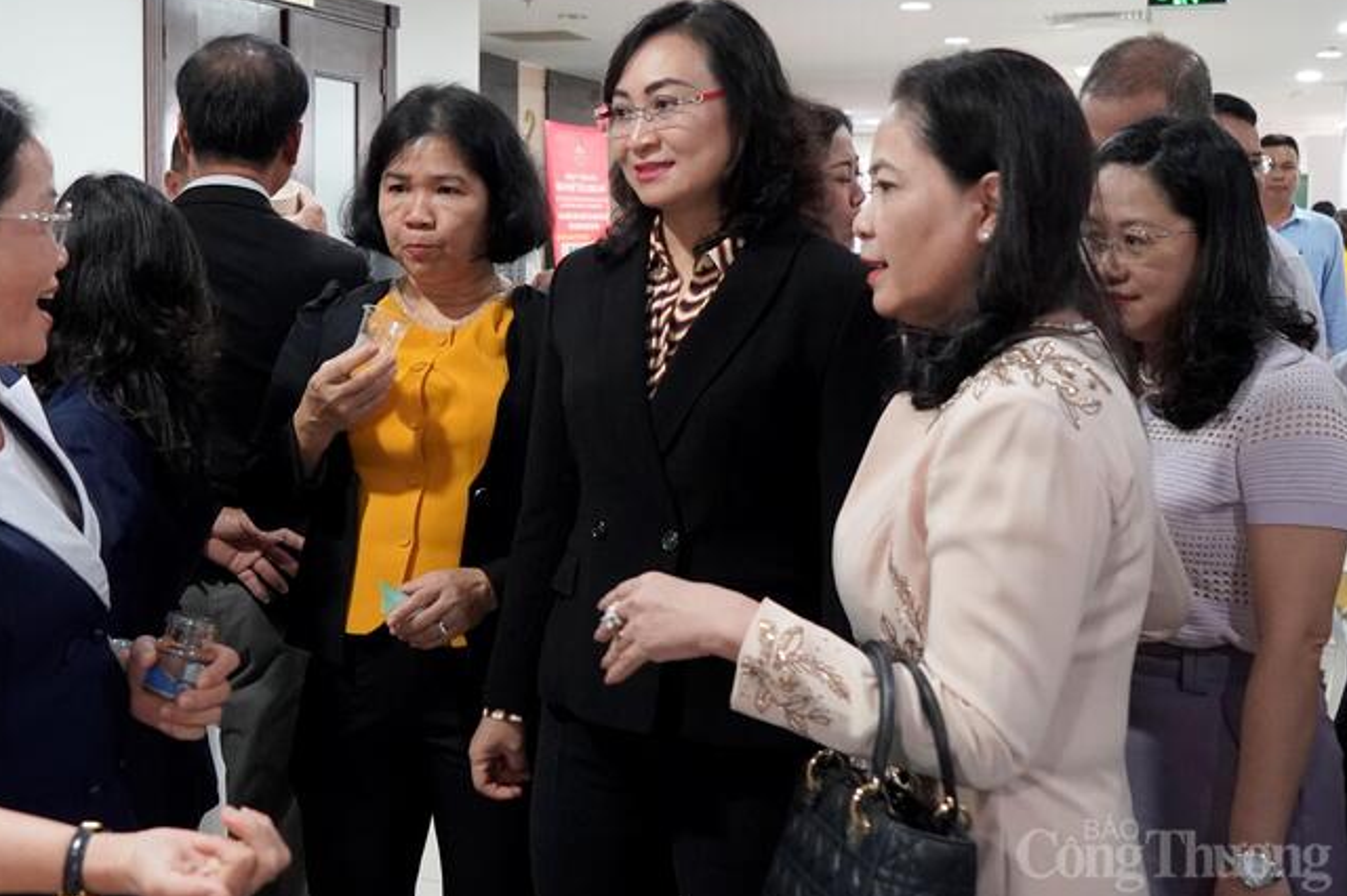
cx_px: 524
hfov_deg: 43.4
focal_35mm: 45
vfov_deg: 29.8
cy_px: 361
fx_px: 1683
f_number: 4
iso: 8000
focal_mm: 24
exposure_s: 1/160
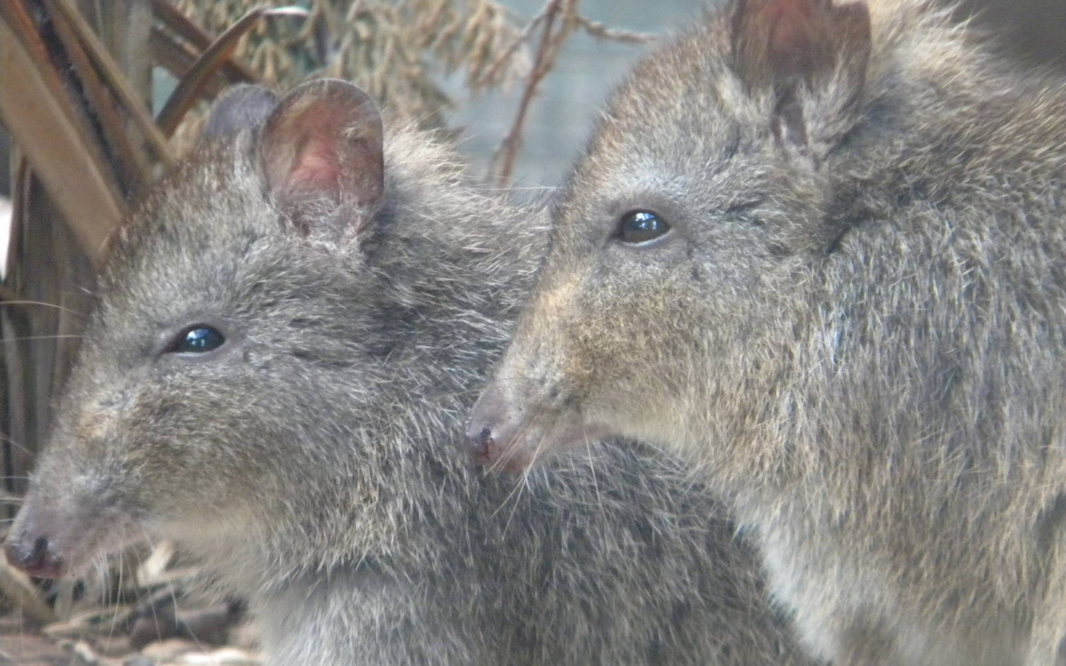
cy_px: 321
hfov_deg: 5.9
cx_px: 533
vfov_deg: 3.7
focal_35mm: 356
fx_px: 10341
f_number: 5.4
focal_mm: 60.7
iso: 800
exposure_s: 1/97.8
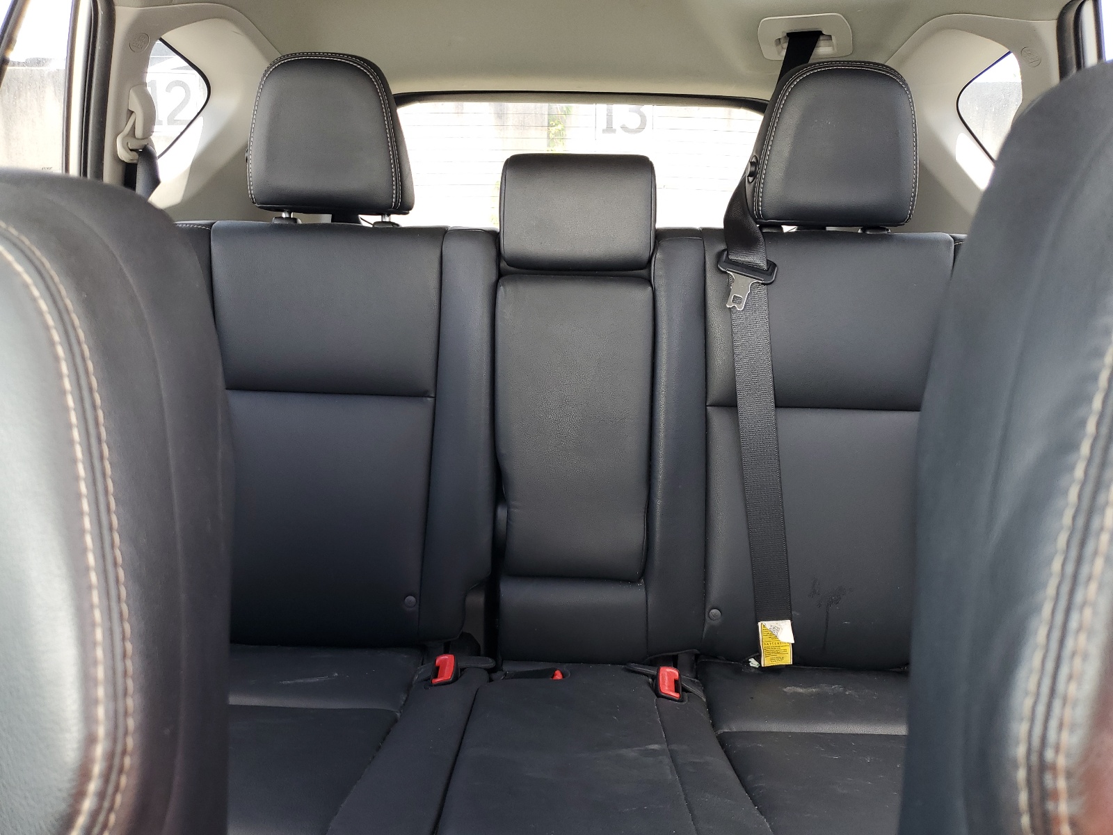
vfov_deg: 53.1
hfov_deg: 67.3
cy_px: 418
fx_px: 836
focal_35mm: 26
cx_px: 556
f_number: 1.5
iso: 51
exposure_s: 1/60.2
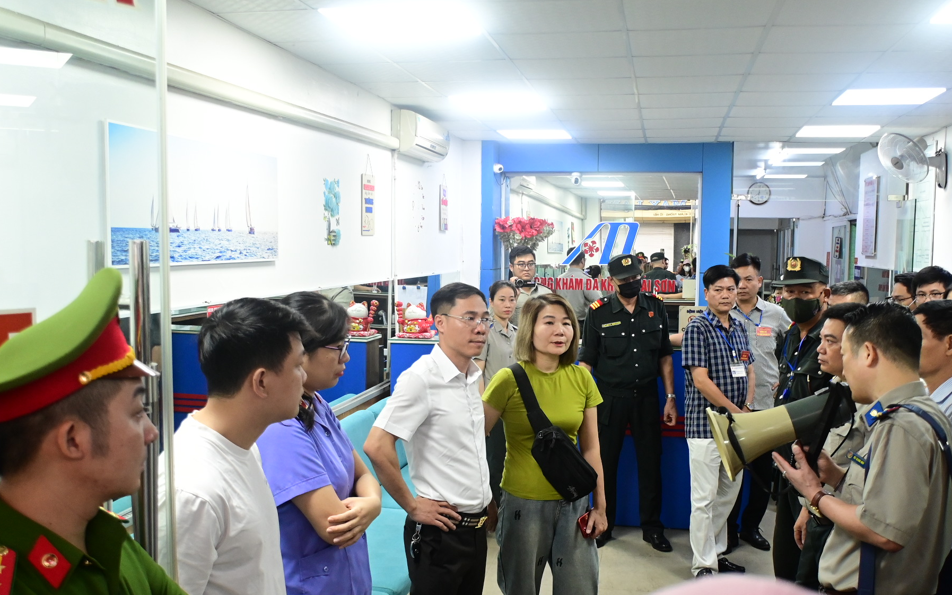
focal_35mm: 38
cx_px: 483
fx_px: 986
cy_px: 346
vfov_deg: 33.5
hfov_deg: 51.5
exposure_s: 1/200
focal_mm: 23
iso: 2500
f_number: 4
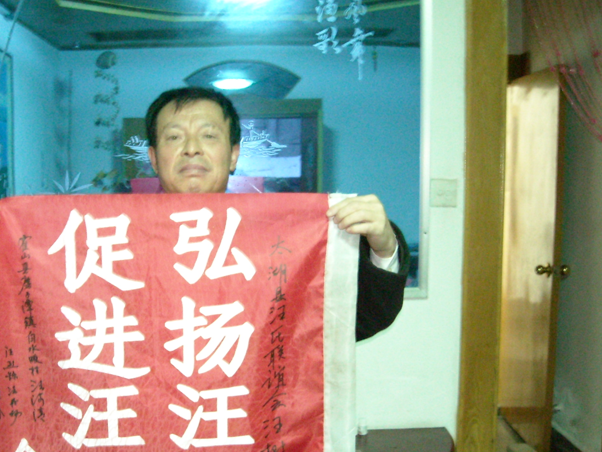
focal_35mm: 48
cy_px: 276
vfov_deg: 30.2
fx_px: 835
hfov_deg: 39.2
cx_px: 204
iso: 800
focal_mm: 5.7
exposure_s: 1/1.33
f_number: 2.8
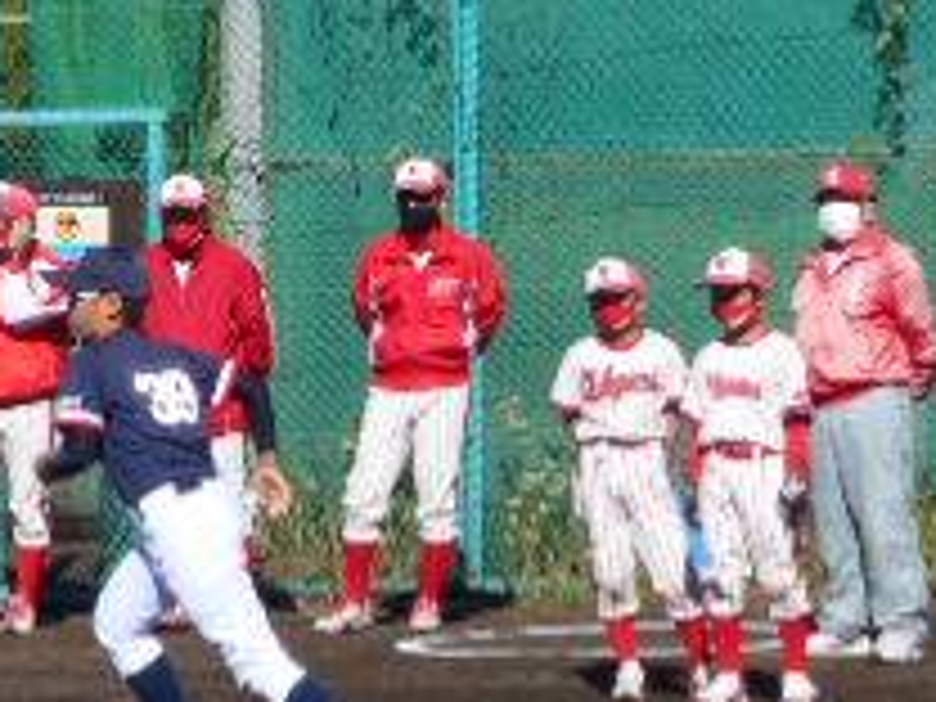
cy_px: 279
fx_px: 7165
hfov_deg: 7.5
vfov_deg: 5.6
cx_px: 274
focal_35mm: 265
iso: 80
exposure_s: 1/400
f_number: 6.3
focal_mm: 15.4
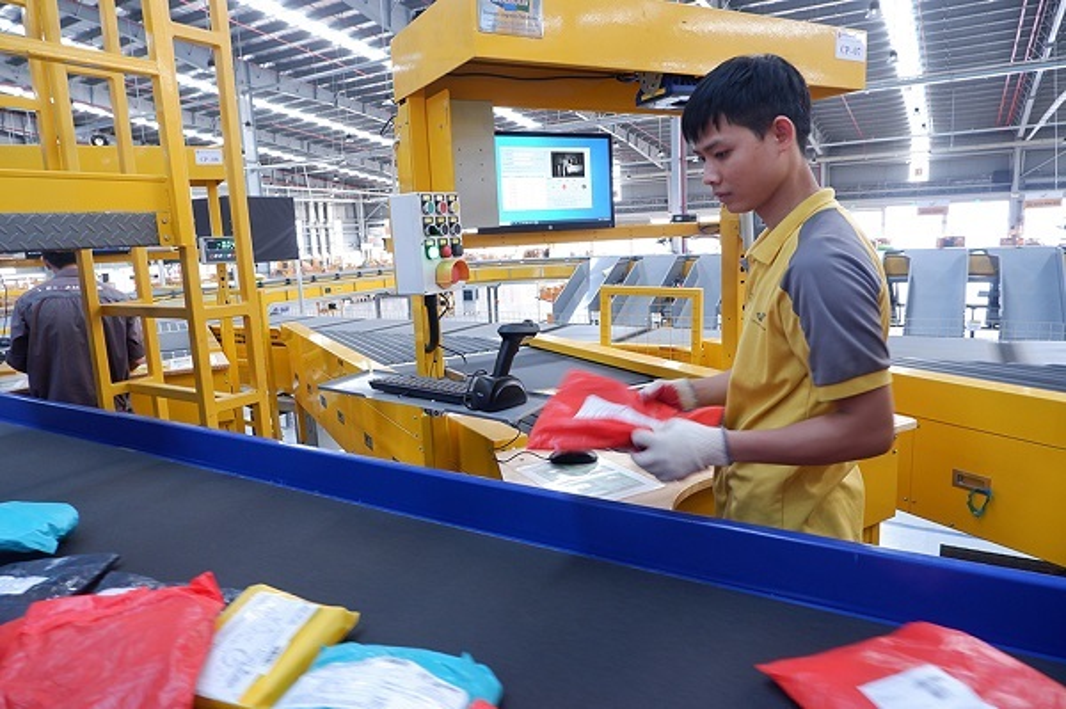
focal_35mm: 23
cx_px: 533
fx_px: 680
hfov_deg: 76.1
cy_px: 354
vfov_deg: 55.0
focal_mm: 15
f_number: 4
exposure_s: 1/30
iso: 1000
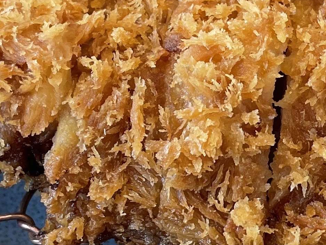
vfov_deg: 13.2
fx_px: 1055
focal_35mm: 112
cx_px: 289
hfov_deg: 17.3
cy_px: 112
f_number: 1.6
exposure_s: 1/120
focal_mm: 4.2
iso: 50
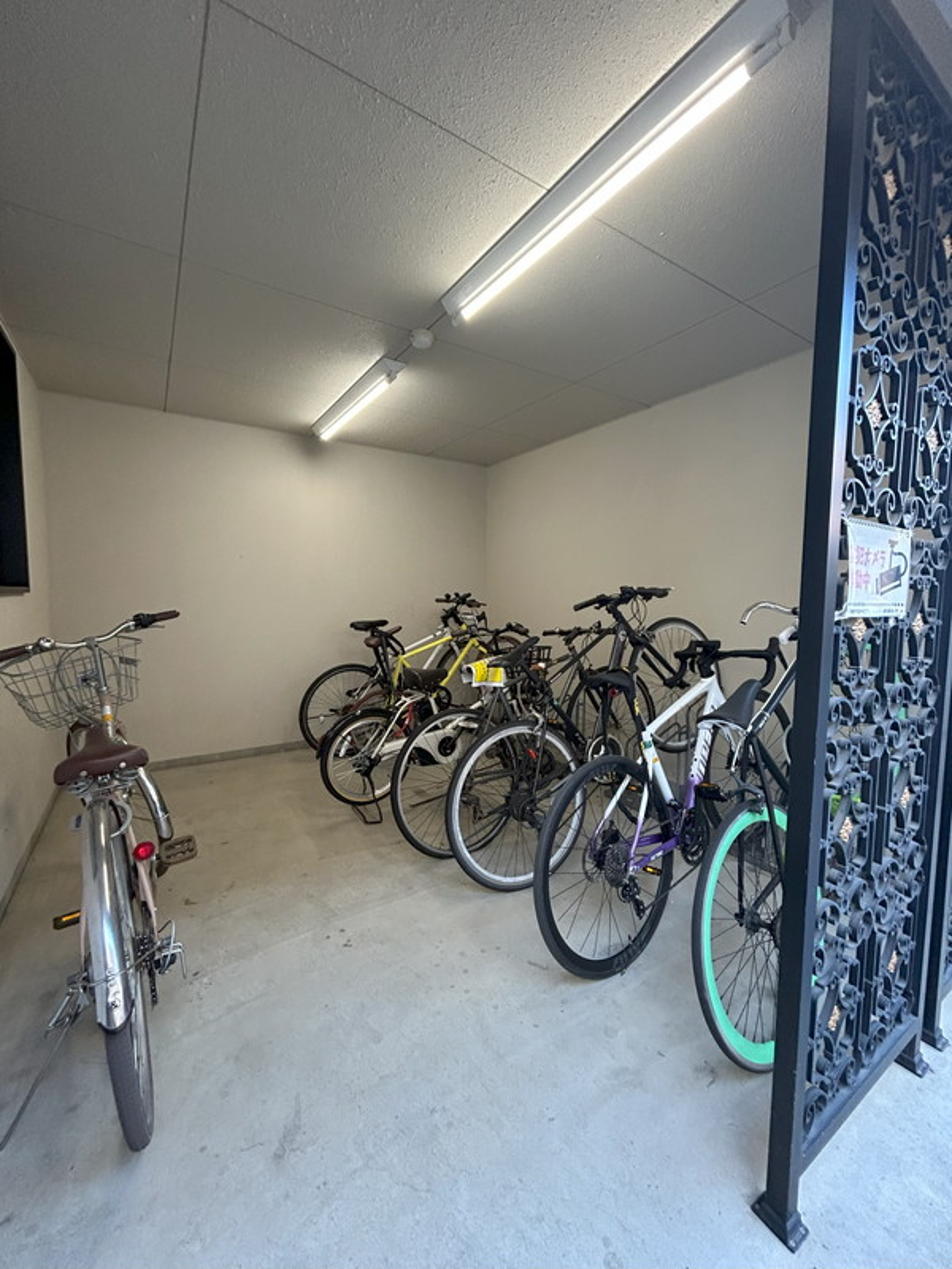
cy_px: 634
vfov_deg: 102.1
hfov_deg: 85.7
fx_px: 513
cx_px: 476
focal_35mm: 14
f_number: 2.4
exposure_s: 1/99
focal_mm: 1.54
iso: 320
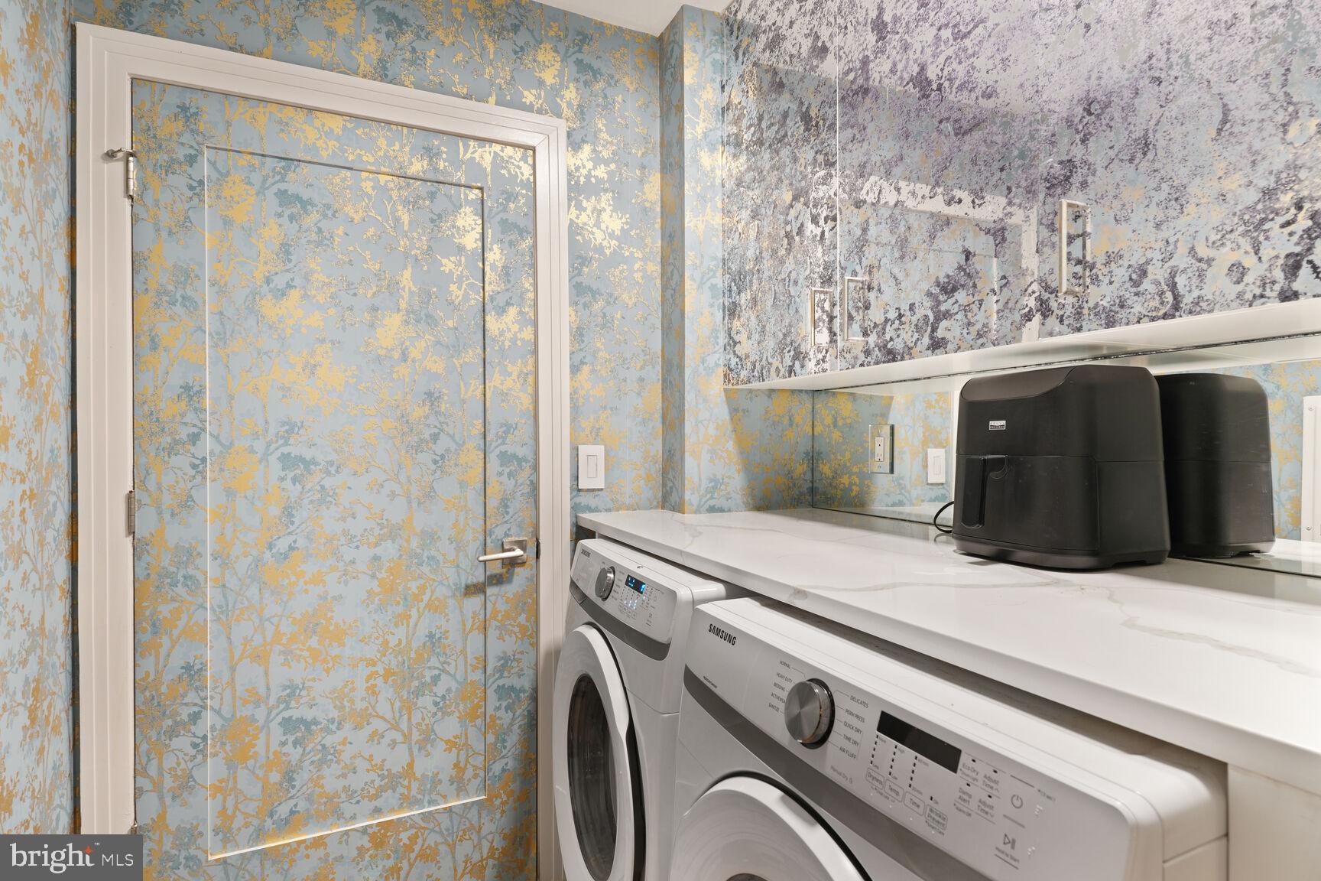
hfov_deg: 86.9
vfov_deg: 64.6
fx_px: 697
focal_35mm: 19
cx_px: 660
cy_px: 440
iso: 200
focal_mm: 19
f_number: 8
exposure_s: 3.2
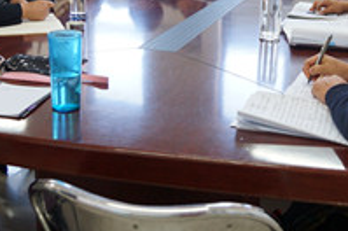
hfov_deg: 33.9
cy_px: 39
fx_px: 569
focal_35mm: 59
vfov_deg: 22.5
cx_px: 200
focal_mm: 18
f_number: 4
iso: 400
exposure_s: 1/40
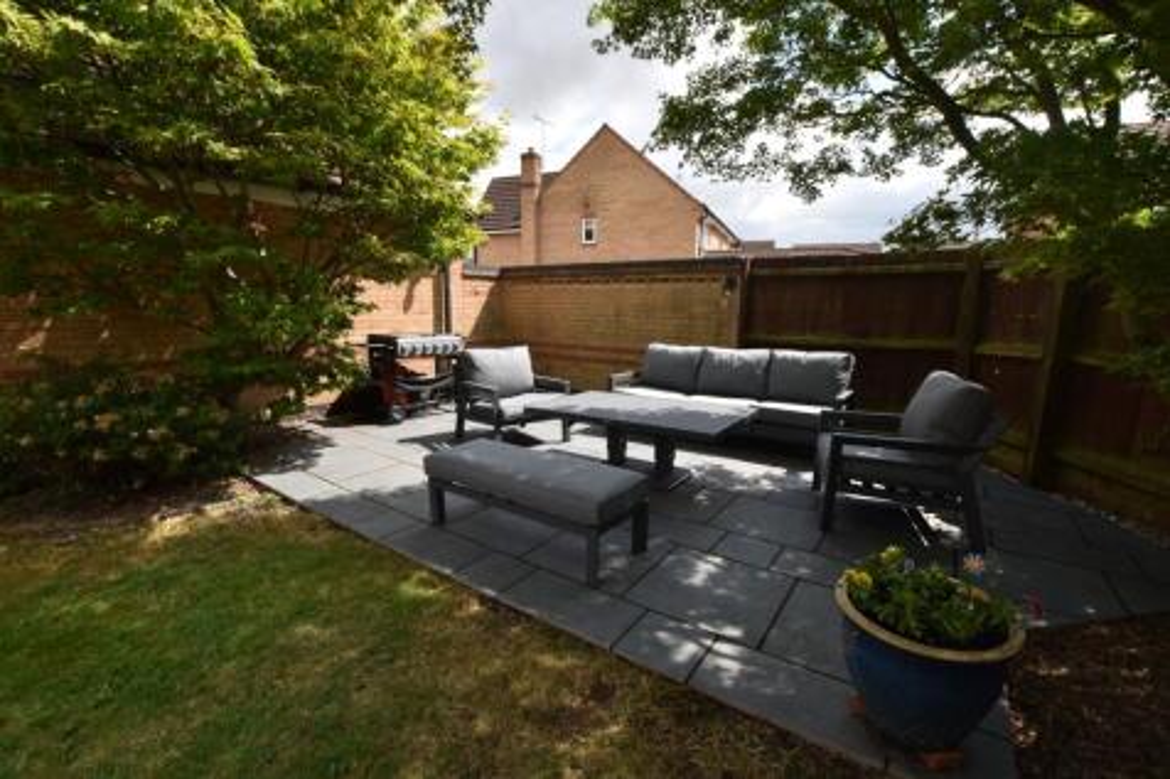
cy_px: 390
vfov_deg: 77.3
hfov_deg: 100.4
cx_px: 585
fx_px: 487
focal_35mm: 15
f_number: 7.1
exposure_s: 1/200
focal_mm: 10
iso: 100
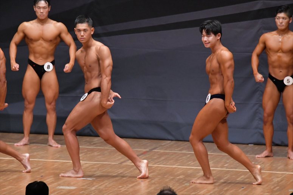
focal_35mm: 300
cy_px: 98
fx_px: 2441
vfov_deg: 4.6
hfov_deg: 6.9
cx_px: 146
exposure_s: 1/400
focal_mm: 200
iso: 6400
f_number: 5.6
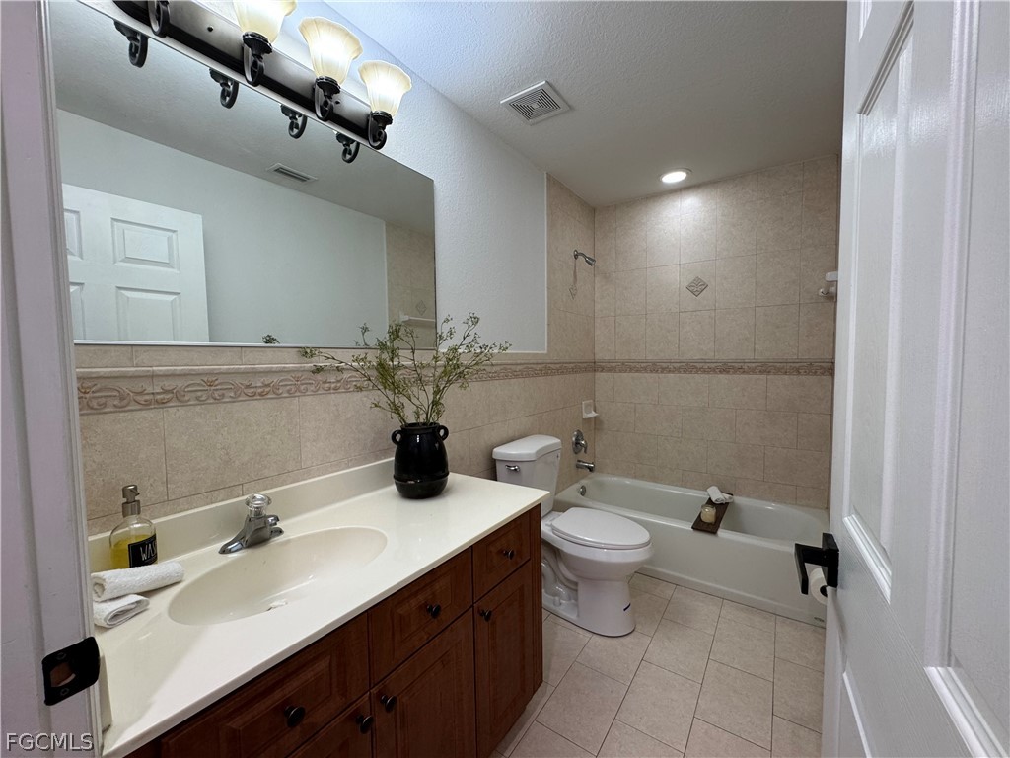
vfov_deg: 85.7
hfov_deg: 102.1
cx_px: 505
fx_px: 408
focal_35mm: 14
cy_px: 379
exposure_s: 1/120
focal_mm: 2.22
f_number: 2.2
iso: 160
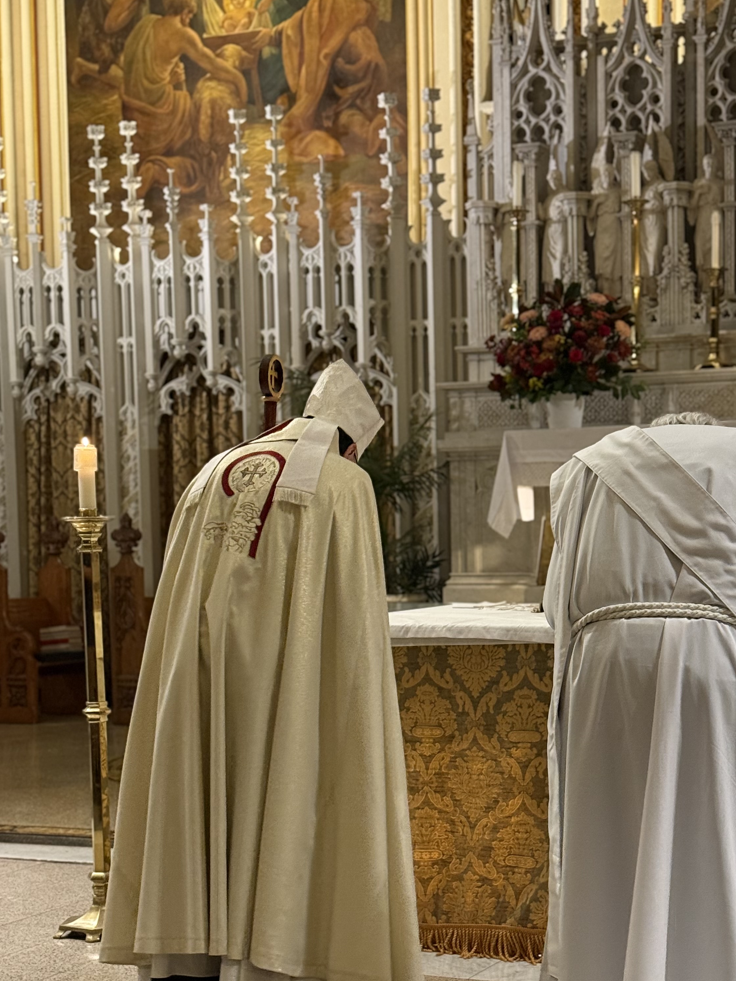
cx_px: 487
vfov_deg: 29.7
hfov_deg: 22.5
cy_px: 595
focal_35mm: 65
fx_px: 1843
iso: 400
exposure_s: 1/40
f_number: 1.78
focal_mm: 6.76
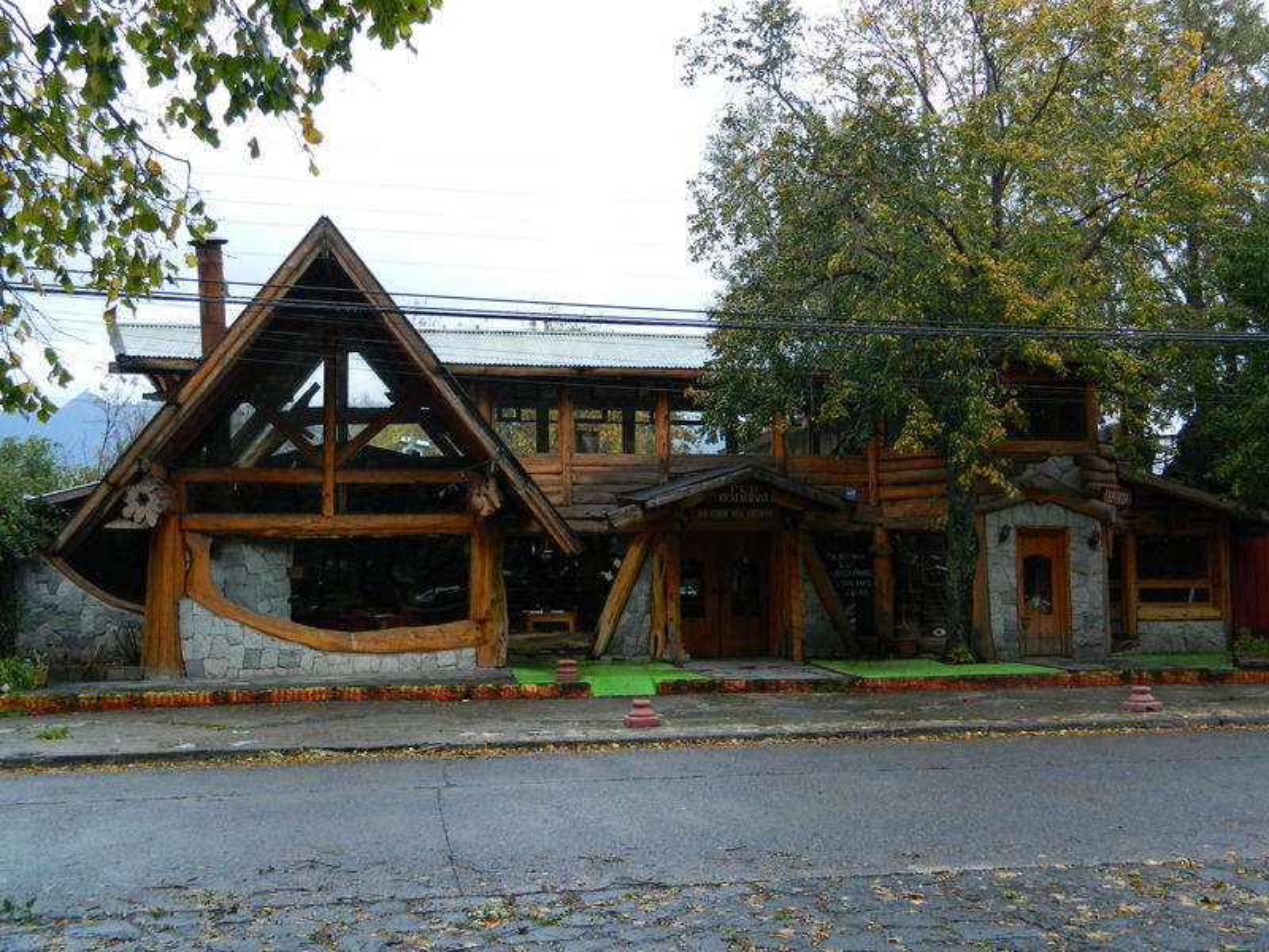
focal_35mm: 41
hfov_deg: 45.8
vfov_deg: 35.1
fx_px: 1503
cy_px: 476
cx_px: 634
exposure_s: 1/30
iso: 110
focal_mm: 7.3
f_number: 3.5
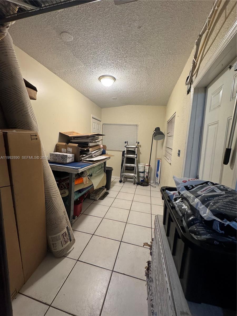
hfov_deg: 85.7
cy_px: 158
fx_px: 128
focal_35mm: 14
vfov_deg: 102.1
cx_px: 118
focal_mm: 2.22
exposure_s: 1/60
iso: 250
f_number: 2.2
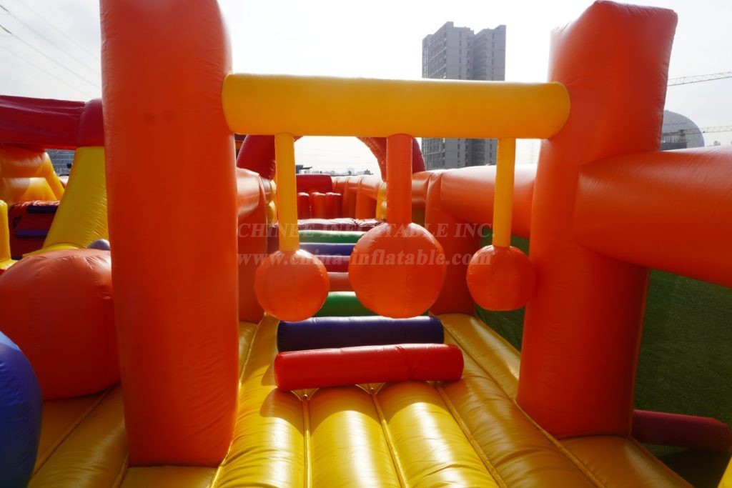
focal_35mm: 24
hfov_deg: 73.7
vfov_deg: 53.1
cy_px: 244
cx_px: 366
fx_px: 488
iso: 100
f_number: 10
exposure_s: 1/160
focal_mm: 16
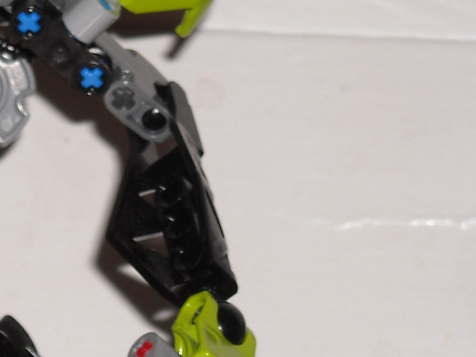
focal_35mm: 327
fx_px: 4497
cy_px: 64
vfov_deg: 4.5
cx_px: -228
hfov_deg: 6.0
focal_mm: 17.1
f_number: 4.7
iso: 64
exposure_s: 1/125
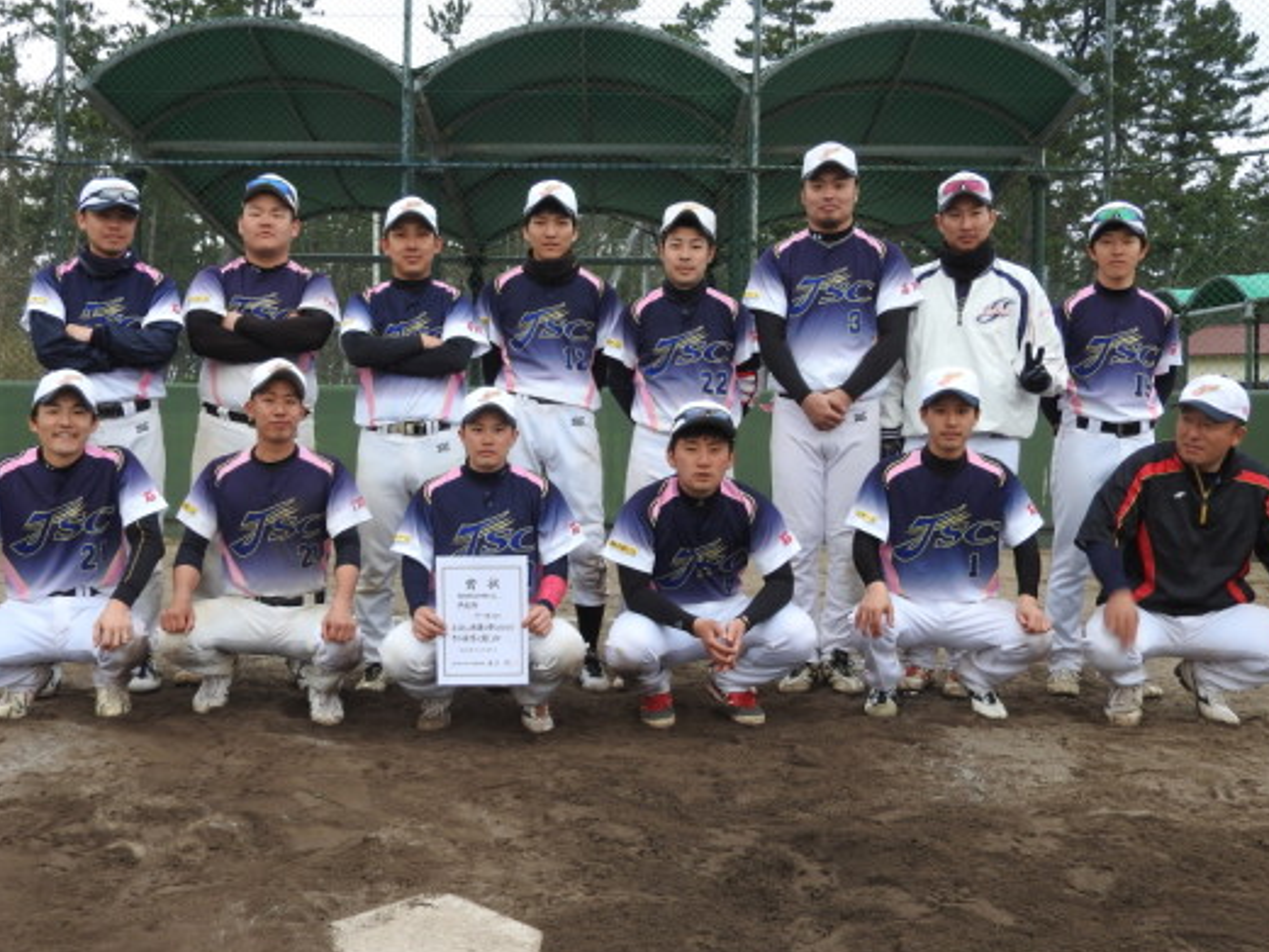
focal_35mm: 38
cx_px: 589
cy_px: 455
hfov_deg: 48.9
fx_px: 1393
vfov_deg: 37.7
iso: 100
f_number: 3.6
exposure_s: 1/50
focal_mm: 5.9
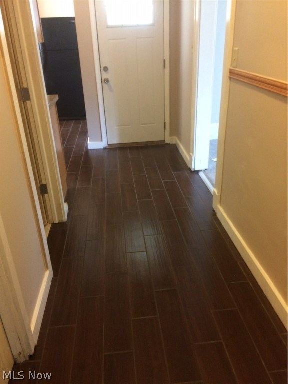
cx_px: 144
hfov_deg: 48.2
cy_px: 192
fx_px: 322
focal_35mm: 29
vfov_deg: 61.7
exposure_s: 1/17
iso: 250
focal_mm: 4.15
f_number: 2.2
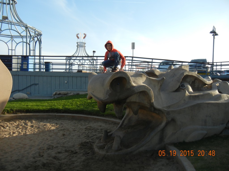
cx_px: 114
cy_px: 86
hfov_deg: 60.0
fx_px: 198
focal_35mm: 30
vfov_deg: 46.8
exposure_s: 1/638
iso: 160
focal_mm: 5.4
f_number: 3.5
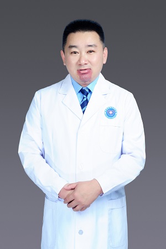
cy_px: 124
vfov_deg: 39.6
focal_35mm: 50
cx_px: 83
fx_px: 346
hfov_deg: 27.0
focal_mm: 50
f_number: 9
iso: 200
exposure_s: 1/160
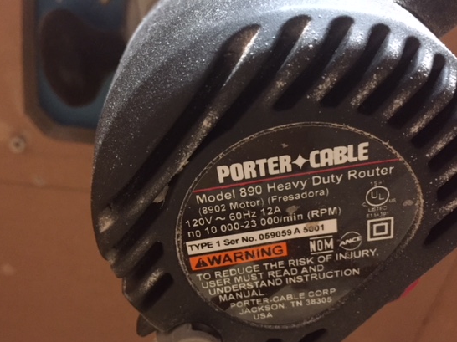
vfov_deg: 41.6
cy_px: 199
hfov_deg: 53.9
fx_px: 449
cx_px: 203
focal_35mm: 34
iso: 400
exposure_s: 1/15
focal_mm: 4.15
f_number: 2.2
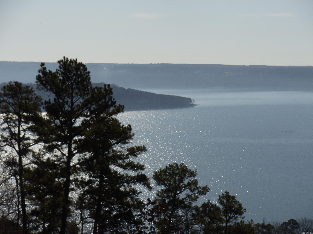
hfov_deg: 14.1
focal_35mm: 140
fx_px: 1266
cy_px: 117
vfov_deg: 10.6
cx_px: 156
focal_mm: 19.11
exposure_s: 1/800
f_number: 10
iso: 200
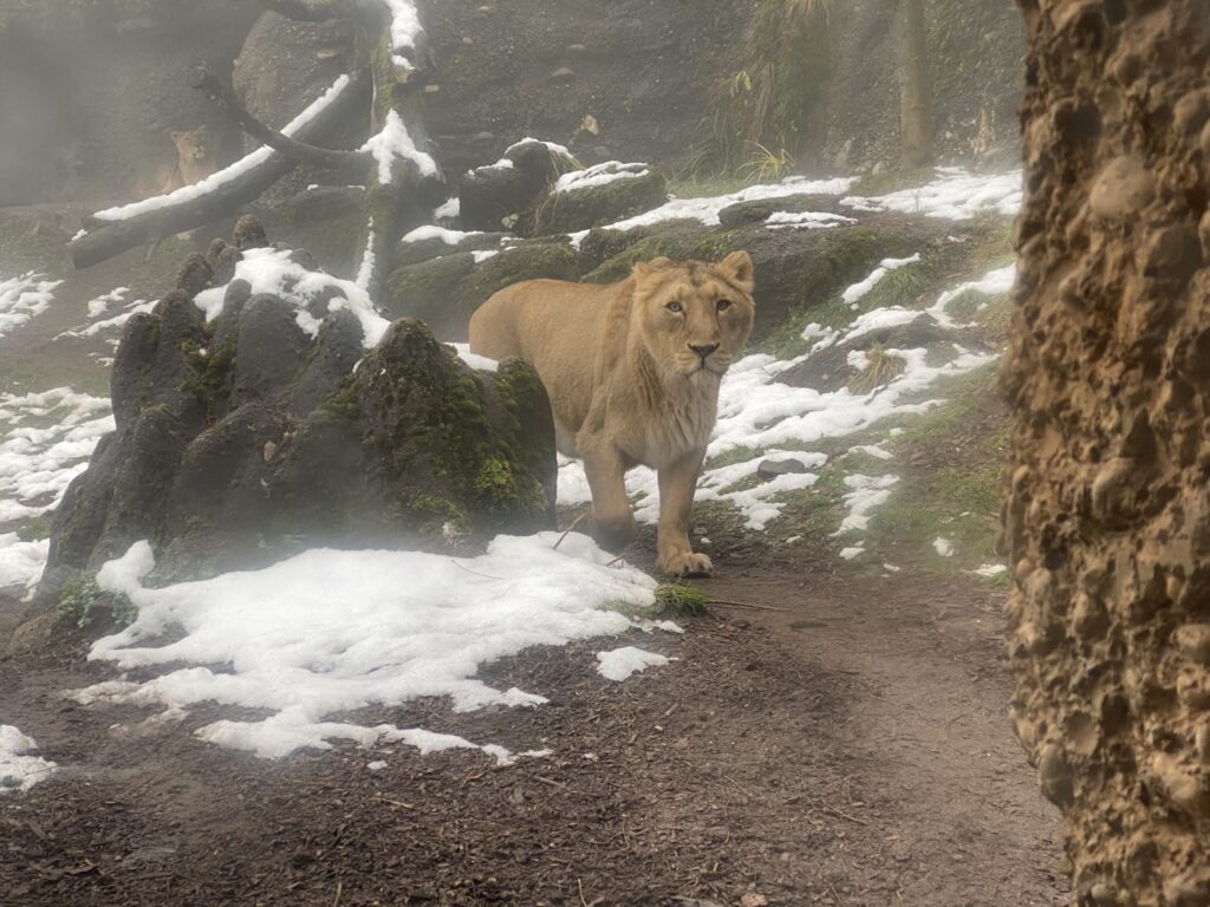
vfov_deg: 28.0
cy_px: 454
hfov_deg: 36.8
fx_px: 1818
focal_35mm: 52
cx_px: 605
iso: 64
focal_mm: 6
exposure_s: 1/122
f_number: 2
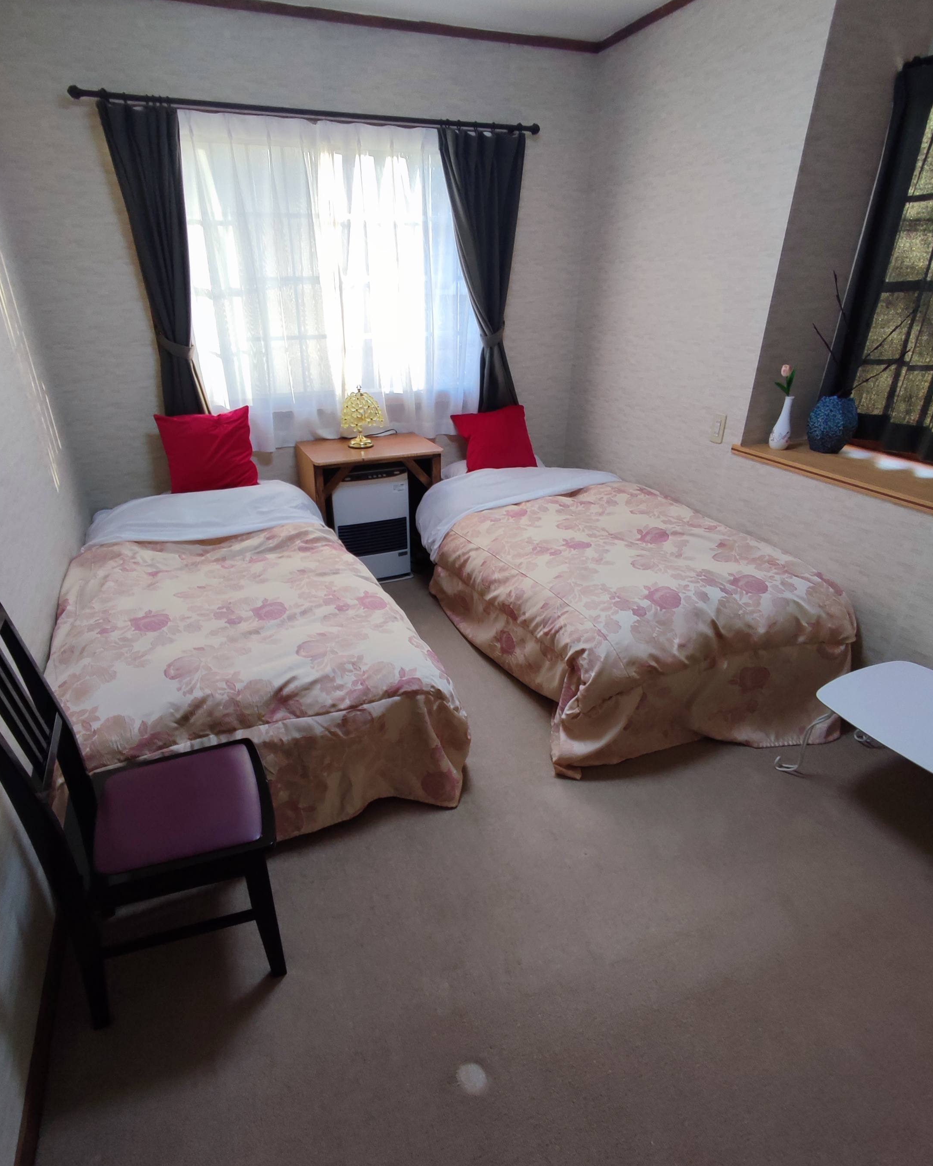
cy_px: 650
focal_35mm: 19
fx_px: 656
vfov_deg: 83.0
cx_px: 438
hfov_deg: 70.8
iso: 112
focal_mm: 1.65
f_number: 2.2
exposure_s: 1/50
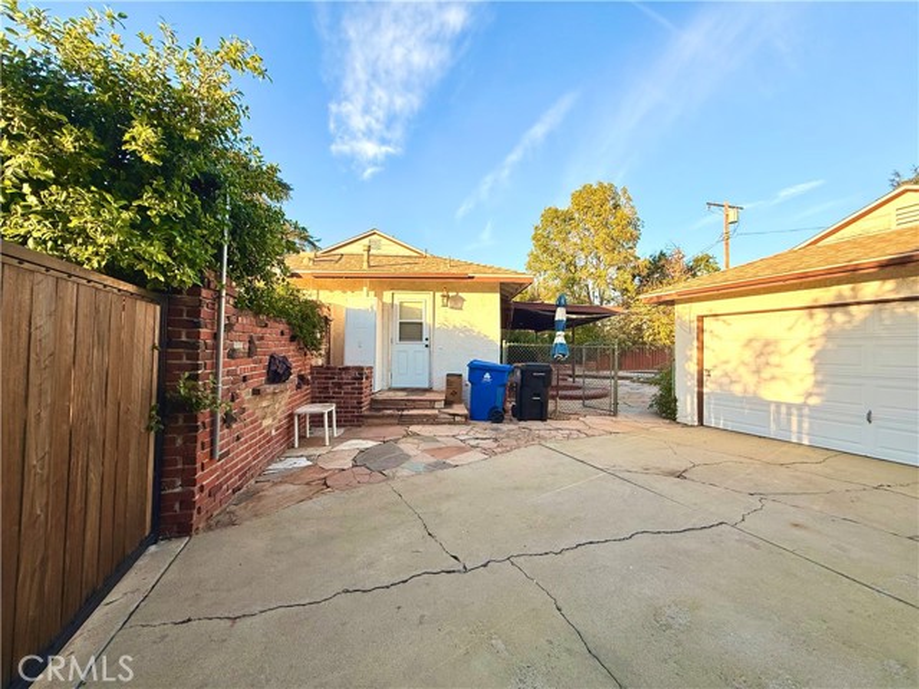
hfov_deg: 102.1
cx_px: 460
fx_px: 372
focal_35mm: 14
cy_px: 344
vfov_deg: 85.7
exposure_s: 1/442
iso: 50
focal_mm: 2.22
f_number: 2.2
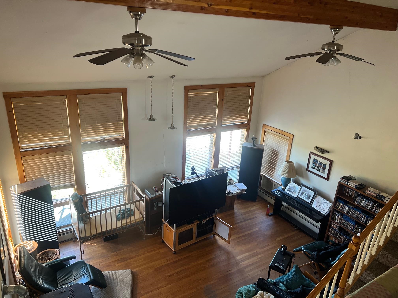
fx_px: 299
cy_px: 149
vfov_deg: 53.1
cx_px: 199
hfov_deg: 67.3
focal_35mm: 26
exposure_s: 1/61
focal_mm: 5.7
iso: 125
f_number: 1.5
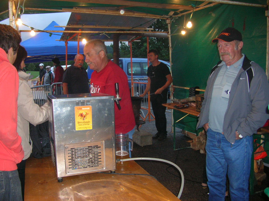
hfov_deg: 52.6
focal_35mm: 35
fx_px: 272
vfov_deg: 40.7
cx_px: 134
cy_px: 100
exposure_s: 1/60.1
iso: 123
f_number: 2.8
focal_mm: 5.8
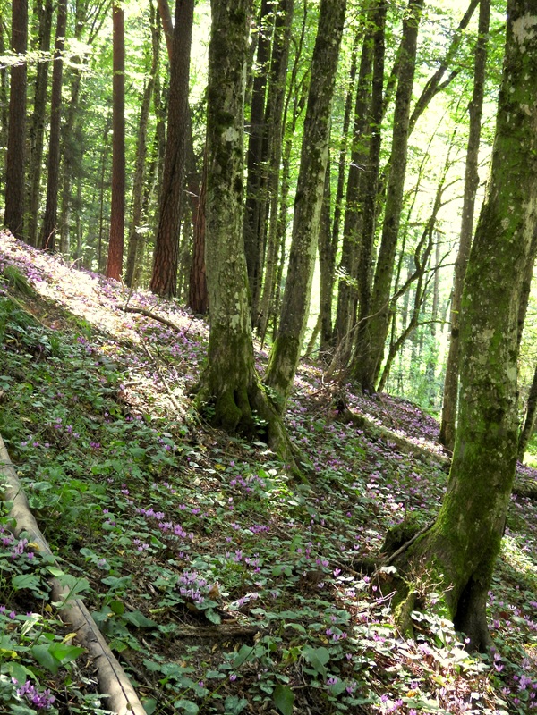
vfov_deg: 32.2
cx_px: 268
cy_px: 358
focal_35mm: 60
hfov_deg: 24.4
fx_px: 1241
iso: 160
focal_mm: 10.7
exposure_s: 1/30
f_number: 3.5
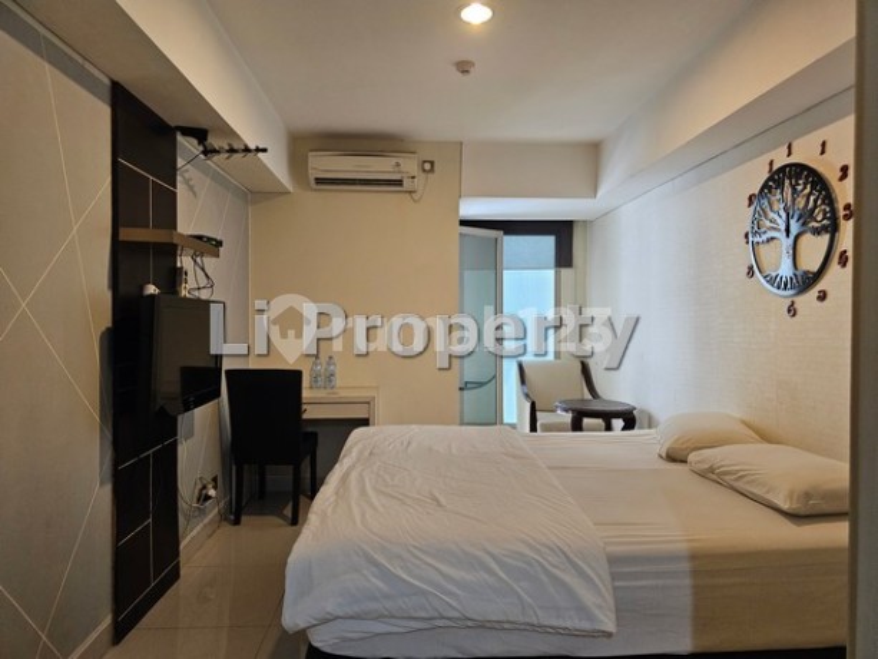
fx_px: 583
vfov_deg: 58.9
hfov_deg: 73.9
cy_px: 330
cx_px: 439
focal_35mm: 23
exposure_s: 1/100
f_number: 1.7
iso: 640
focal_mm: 6.3
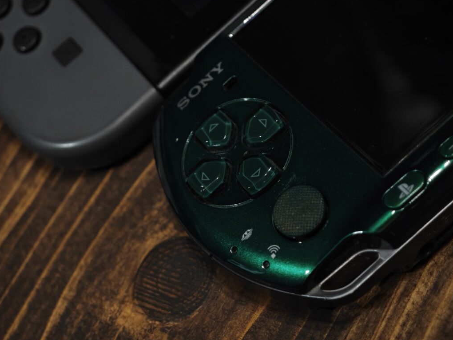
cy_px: 154
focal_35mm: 86
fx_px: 1126
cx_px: 222
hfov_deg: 22.7
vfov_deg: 17.2
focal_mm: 12.28
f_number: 1.8
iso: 1250
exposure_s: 1/50
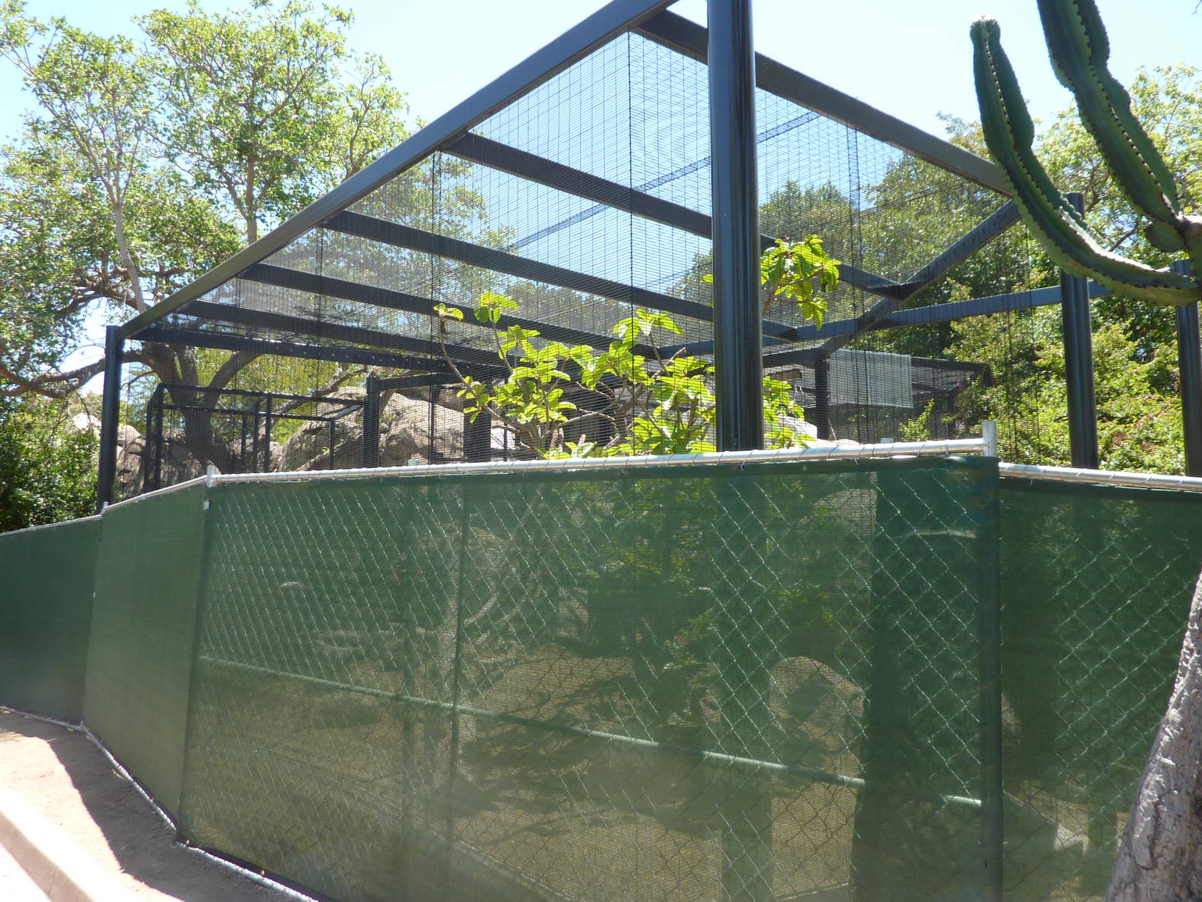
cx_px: 592
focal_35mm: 26
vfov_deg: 53.1
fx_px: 903
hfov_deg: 67.3
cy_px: 458
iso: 80
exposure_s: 1/200
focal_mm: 4.1
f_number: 3.3
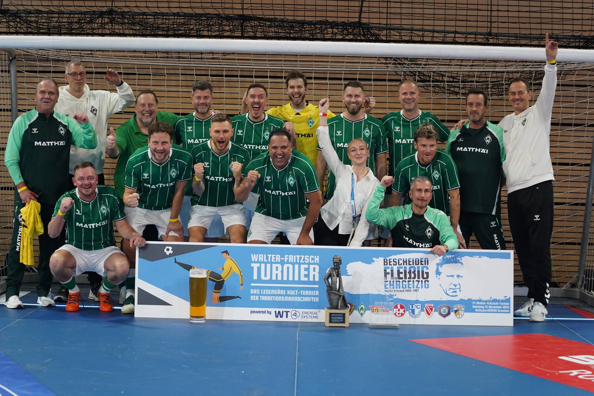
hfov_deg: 22.4
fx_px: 1501
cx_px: 294
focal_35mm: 91
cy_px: 198
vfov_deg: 15.0
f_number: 2.8
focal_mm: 90
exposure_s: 1/640
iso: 5000
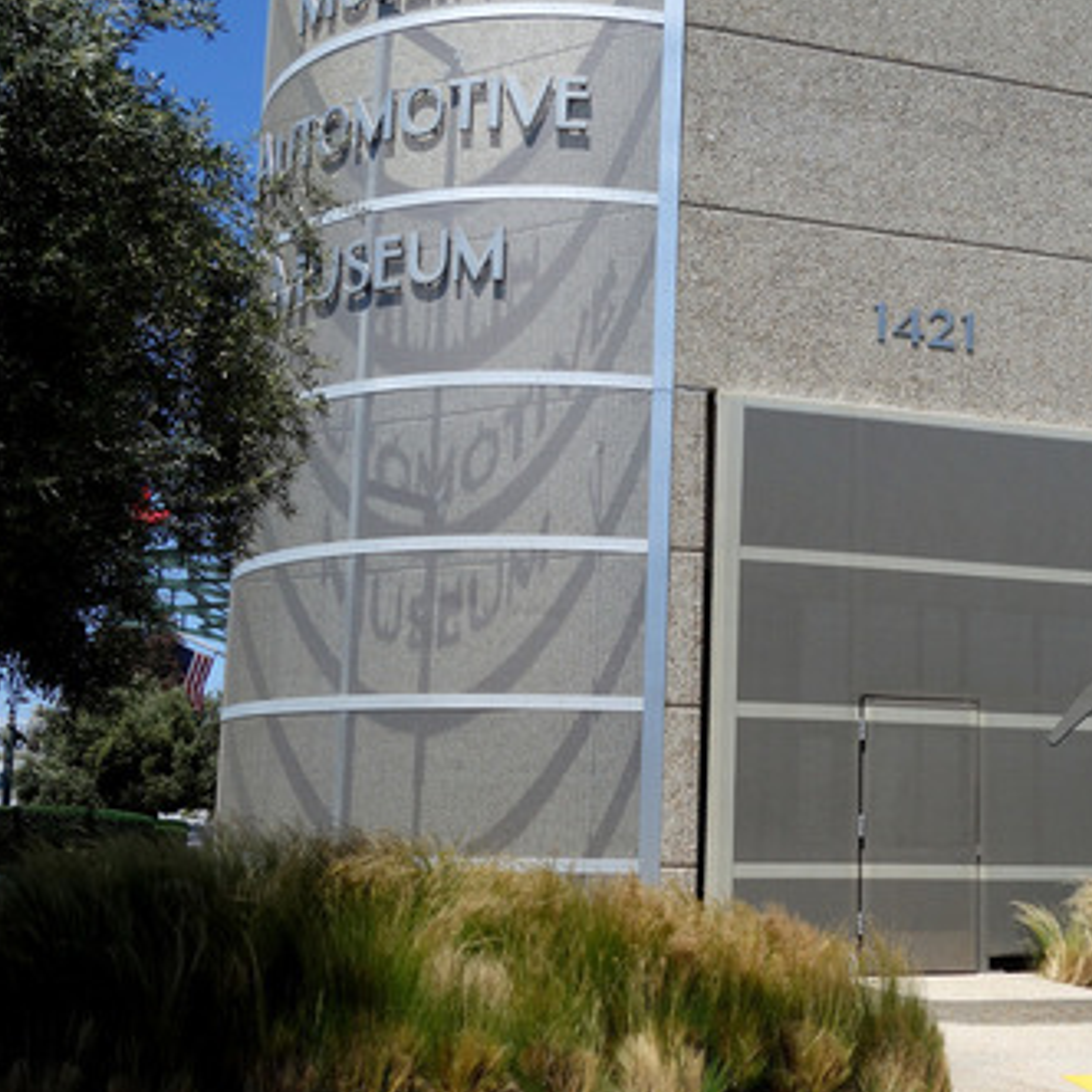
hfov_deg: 38.1
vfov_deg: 39.1
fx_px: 1535
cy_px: 457
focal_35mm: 43
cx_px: 835
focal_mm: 10.4
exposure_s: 1/640
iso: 125
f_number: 5.6
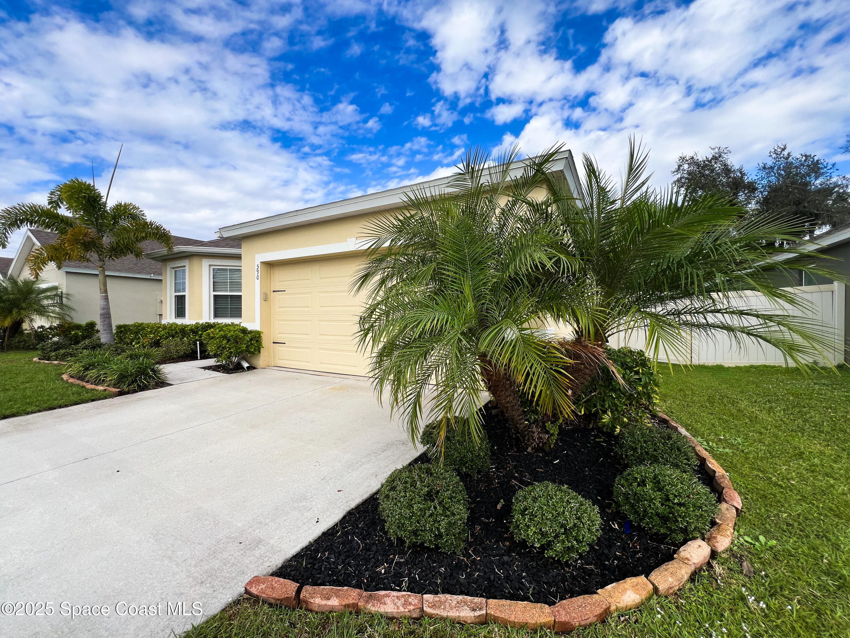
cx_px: 425
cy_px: 319
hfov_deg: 106.2
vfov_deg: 89.9
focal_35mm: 13
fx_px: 319
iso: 32
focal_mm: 1.57
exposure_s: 1/1000
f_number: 1.8
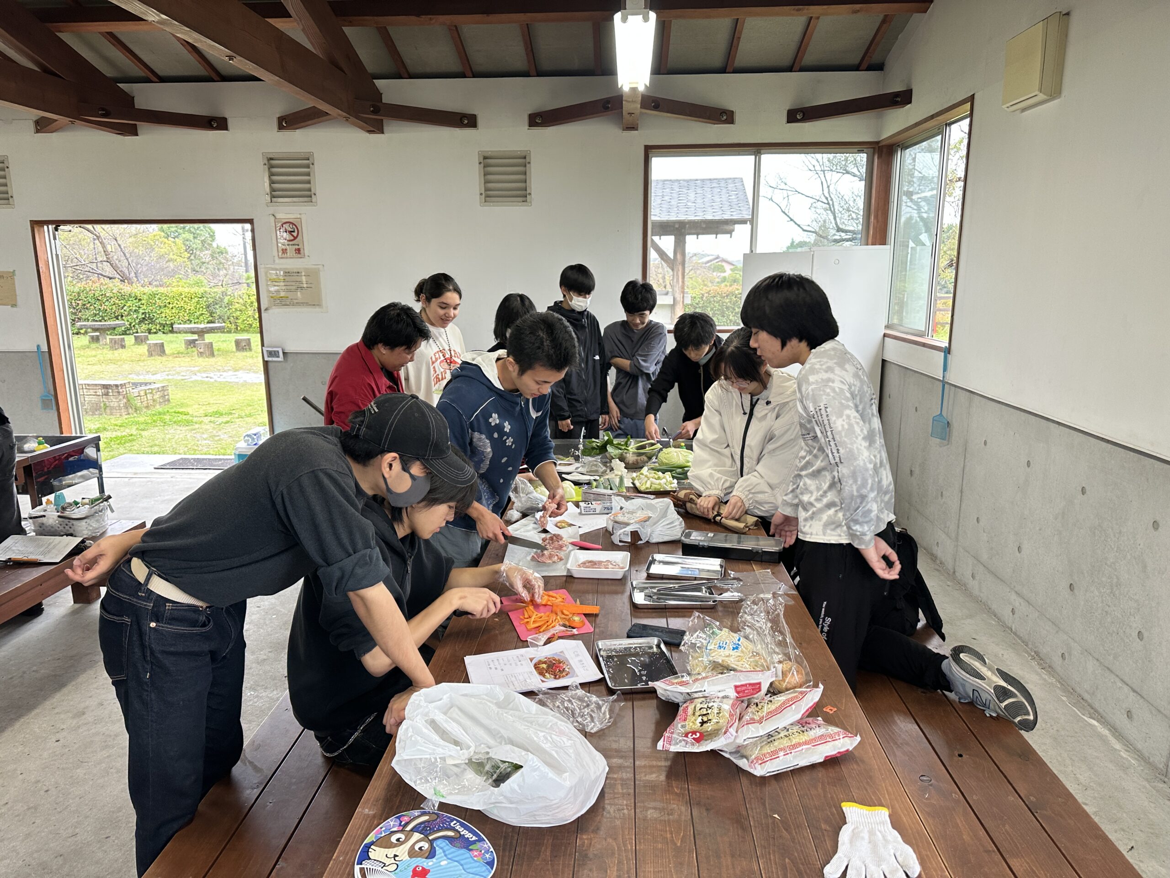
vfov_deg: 56.8
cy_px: 439
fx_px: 811
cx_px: 585
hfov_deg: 71.6
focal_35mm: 24
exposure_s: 1/121
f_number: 1.78
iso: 125
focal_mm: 6.86
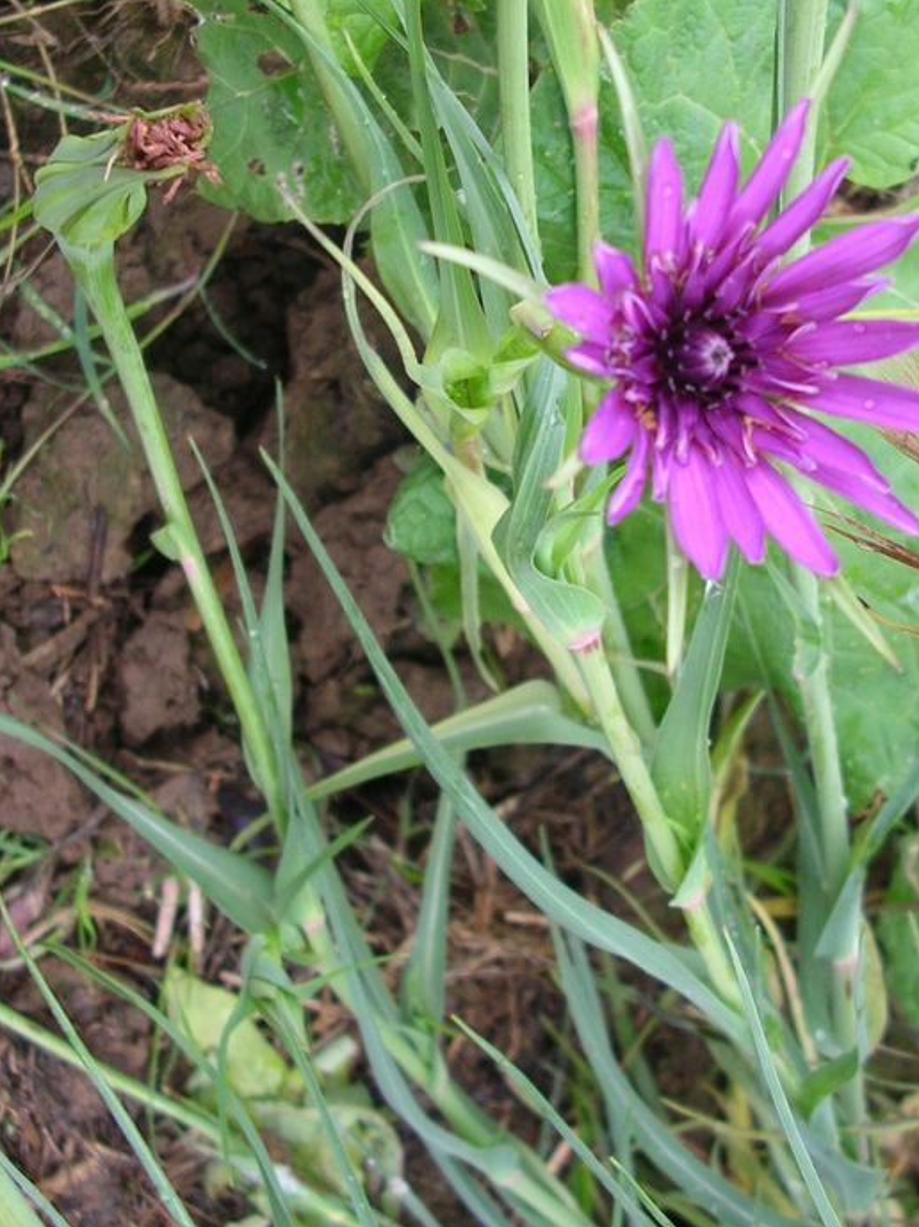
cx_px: 552
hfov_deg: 27.9
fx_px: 1842
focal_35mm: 52
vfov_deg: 36.6
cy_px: 440
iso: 50
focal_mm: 5.8
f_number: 2.8
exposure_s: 1/37
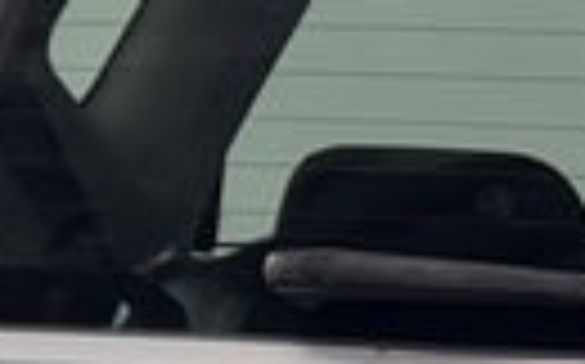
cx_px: 1166
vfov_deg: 3.7
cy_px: 726
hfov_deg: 5.8
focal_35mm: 353
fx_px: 5623
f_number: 1.78
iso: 64
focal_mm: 6.76
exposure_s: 1/100
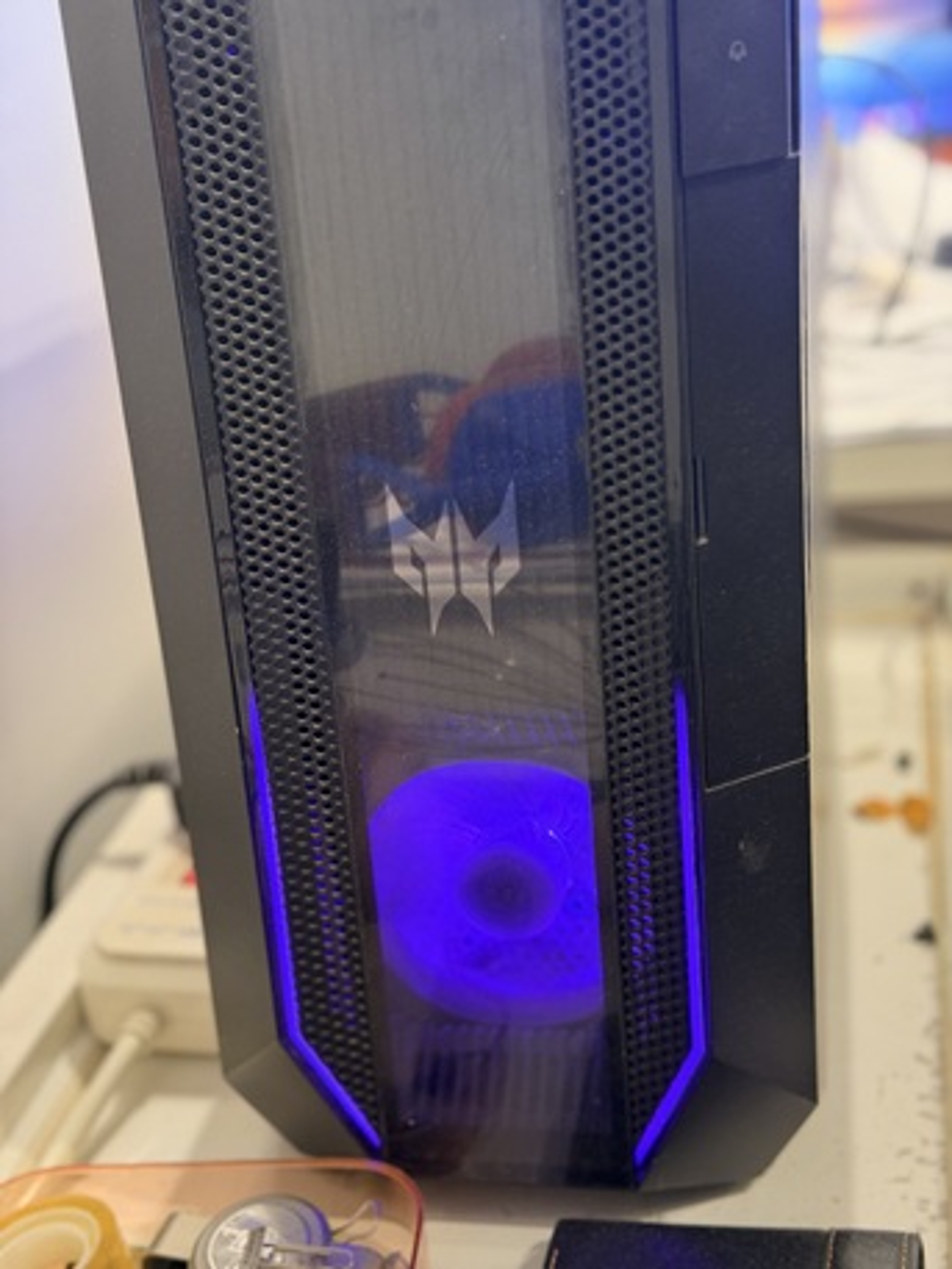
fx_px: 1759
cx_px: 476
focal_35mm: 48
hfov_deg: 30.3
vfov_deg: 39.6
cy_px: 634
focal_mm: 6.76
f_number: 1.78
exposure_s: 1/30
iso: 640
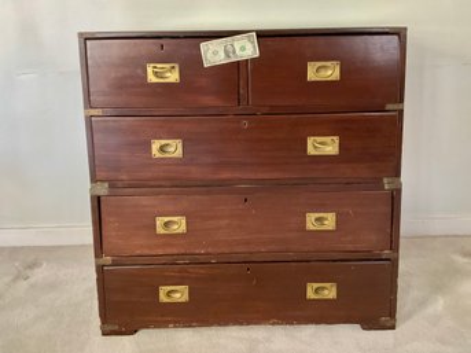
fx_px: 394
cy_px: 176
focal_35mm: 29
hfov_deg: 61.7
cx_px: 236
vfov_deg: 48.2
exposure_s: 1/30
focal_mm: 3
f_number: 1.8
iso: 320
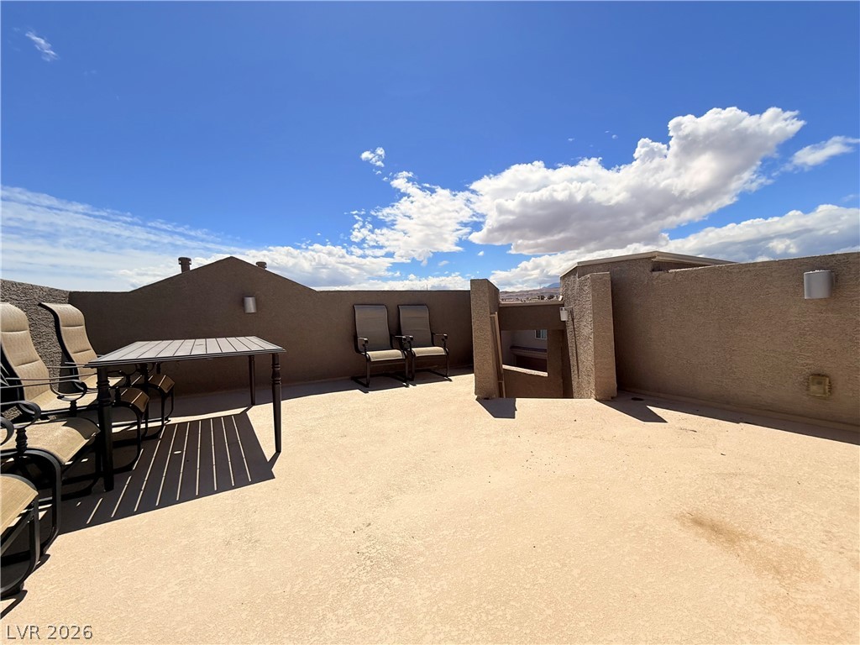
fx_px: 348
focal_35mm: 14
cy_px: 322
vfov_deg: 85.7
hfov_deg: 102.1
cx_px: 430
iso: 64
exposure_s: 1/6173
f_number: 2.2
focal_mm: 2.22
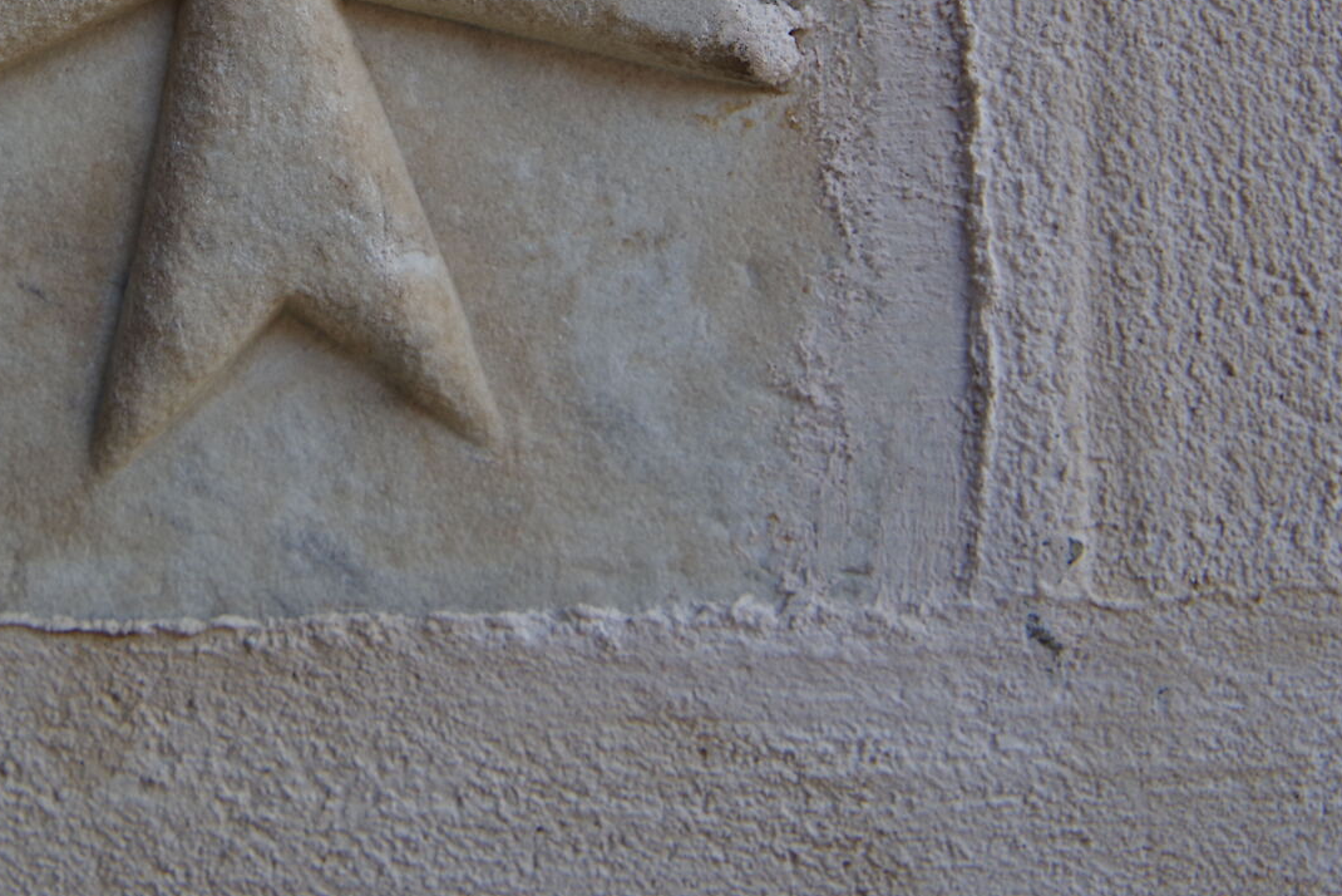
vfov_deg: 17.8
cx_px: 245
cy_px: -98
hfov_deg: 26.8
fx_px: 2759
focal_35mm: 74
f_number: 4
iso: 200
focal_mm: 33
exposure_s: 1/100
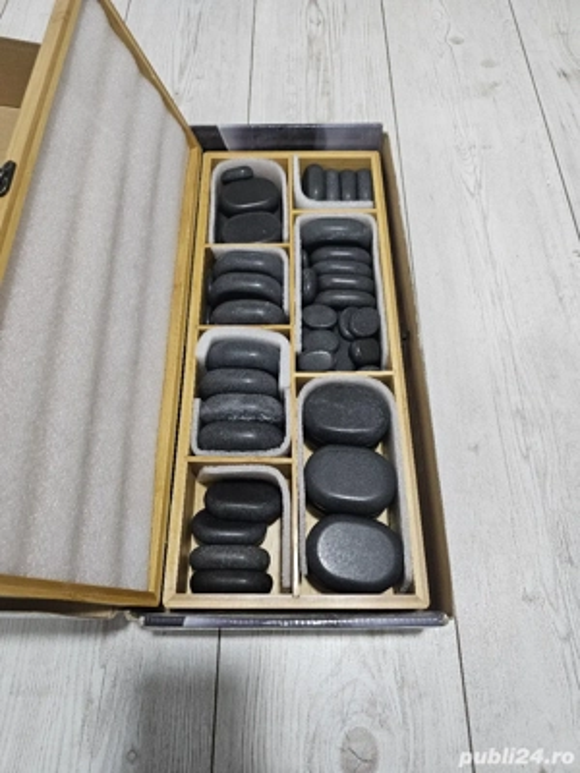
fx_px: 514
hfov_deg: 58.9
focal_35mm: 23
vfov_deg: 73.9
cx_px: 290
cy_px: 386
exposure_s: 1/101
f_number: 1.7
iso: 500
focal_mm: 6.3
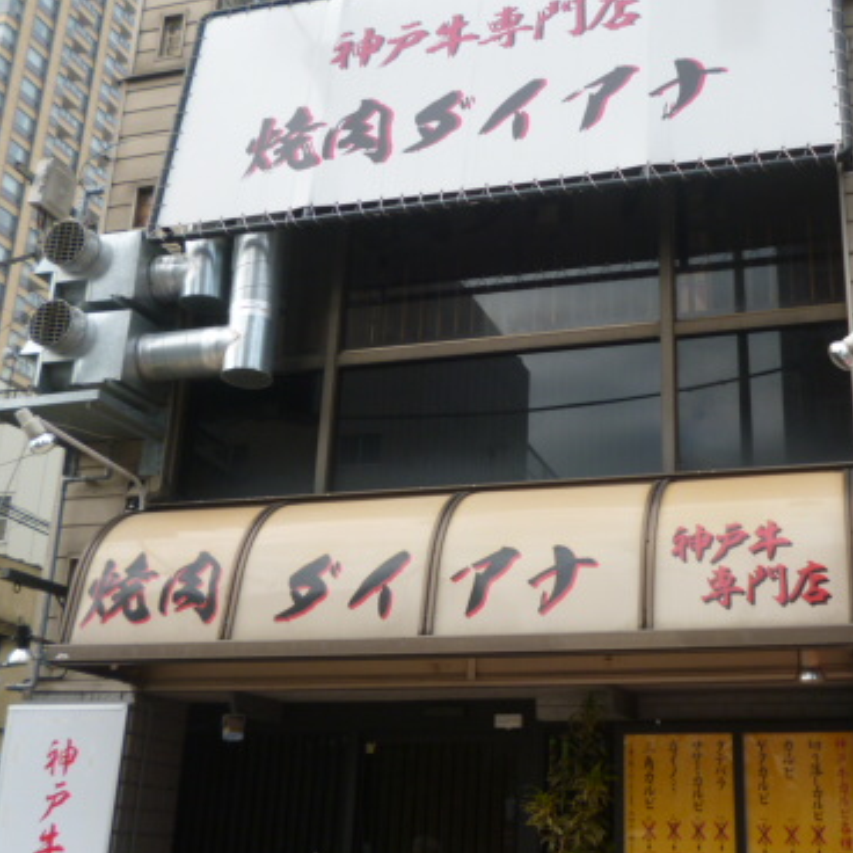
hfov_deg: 38.8
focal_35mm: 43
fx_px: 1199
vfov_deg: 39.2
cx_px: 549
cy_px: 401
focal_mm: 5
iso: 100
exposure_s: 1/250
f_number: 3.1
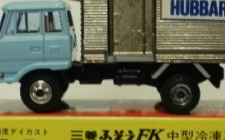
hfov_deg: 21.0
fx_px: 606
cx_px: 109
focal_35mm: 99
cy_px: 109
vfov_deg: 13.1
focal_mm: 7.7
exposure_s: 1/13
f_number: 4
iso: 125
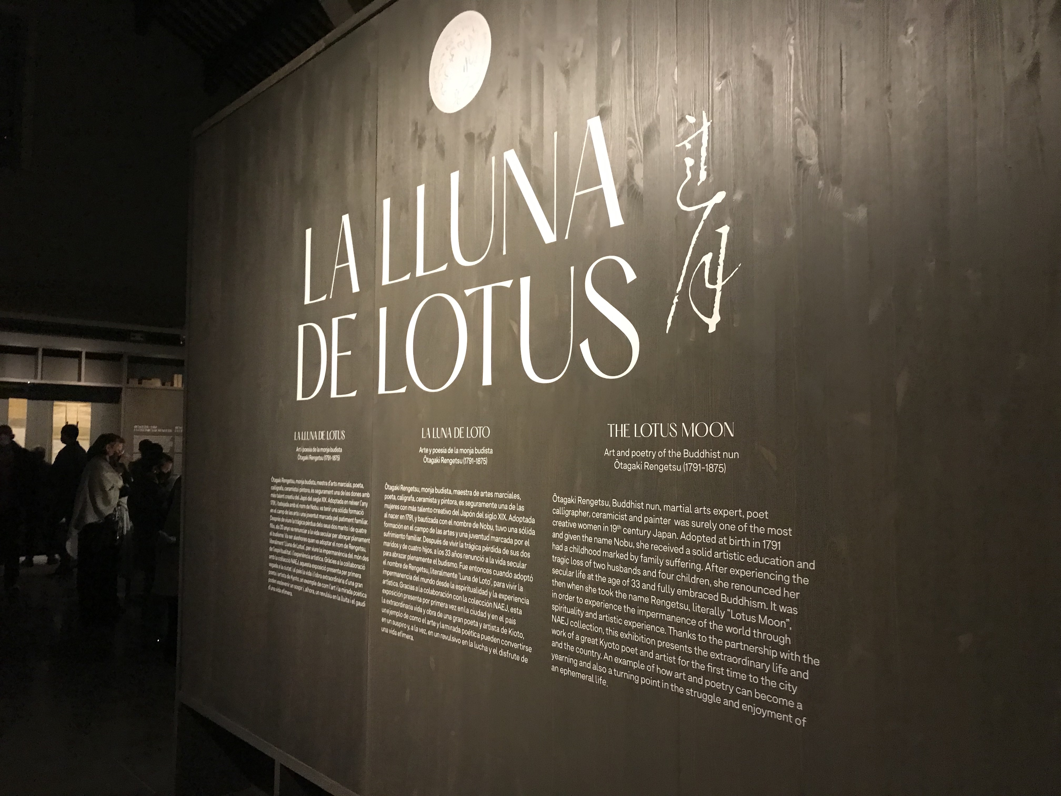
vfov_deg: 49.7
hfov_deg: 63.4
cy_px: 398
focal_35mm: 28
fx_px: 858
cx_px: 530
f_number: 1.8
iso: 80
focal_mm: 3.99
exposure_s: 1/7
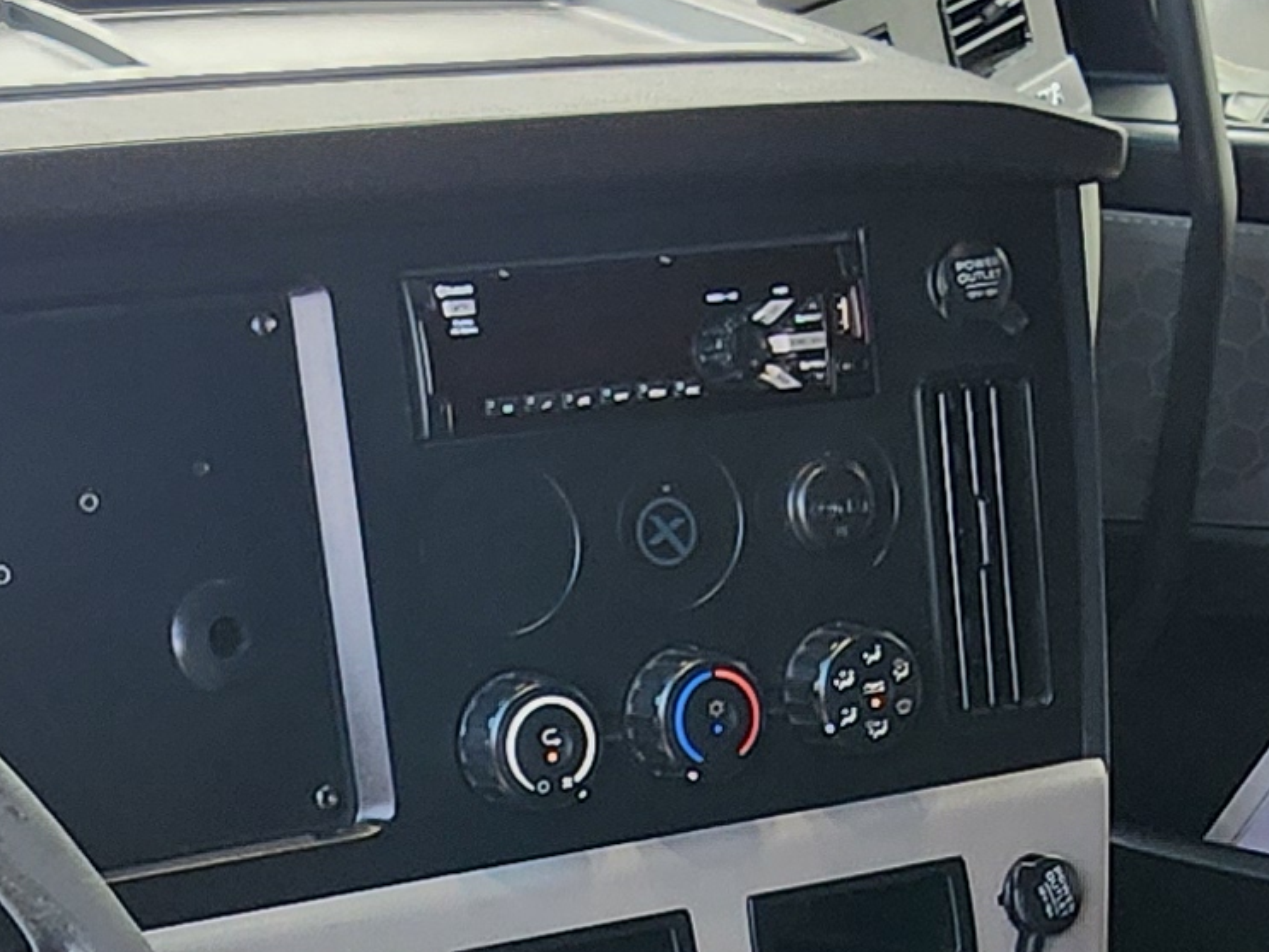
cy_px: 1106
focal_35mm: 70
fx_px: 2566
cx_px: 471
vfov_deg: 19.9
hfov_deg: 27.7
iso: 80
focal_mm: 2.2
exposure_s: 1/120
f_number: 2.2
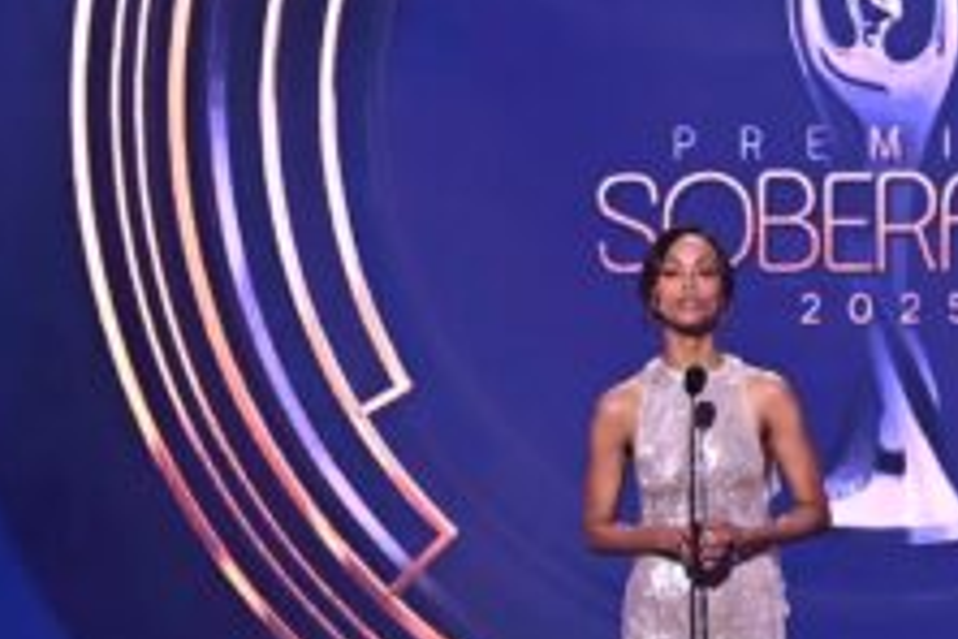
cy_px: -132
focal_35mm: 369
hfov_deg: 5.6
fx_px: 9819
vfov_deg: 3.7
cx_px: 1165
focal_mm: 70
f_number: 4
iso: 2000
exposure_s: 1/160
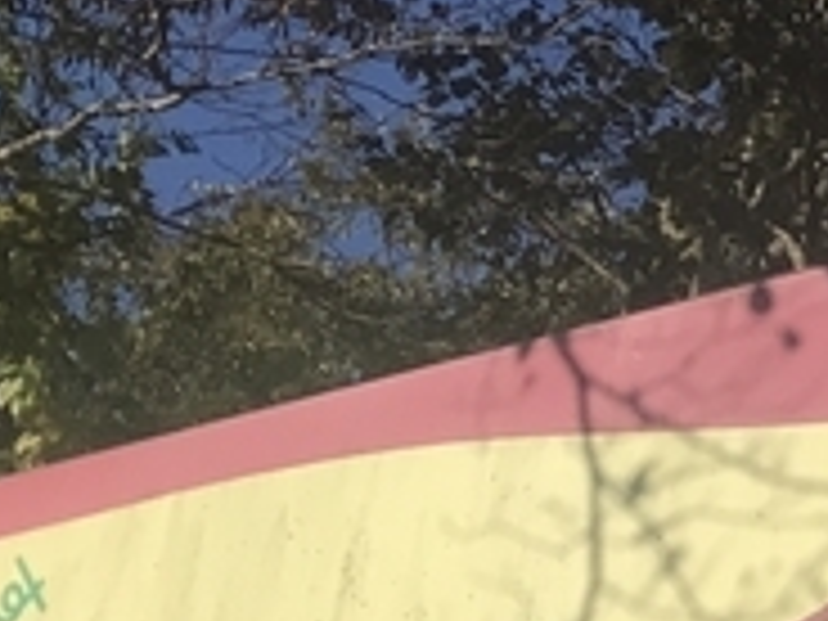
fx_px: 4377
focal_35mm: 183
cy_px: 608
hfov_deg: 10.2
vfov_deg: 8.1
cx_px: 1503
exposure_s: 1/4566
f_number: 1.8
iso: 20
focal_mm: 3.99
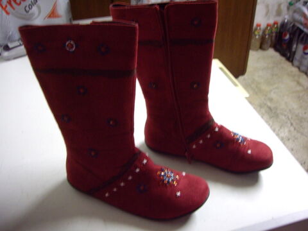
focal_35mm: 38
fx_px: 338
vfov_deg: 37.7
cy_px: 116
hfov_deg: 49.0
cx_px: 154
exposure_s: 1/5
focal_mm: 6.2
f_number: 2.7
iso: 200
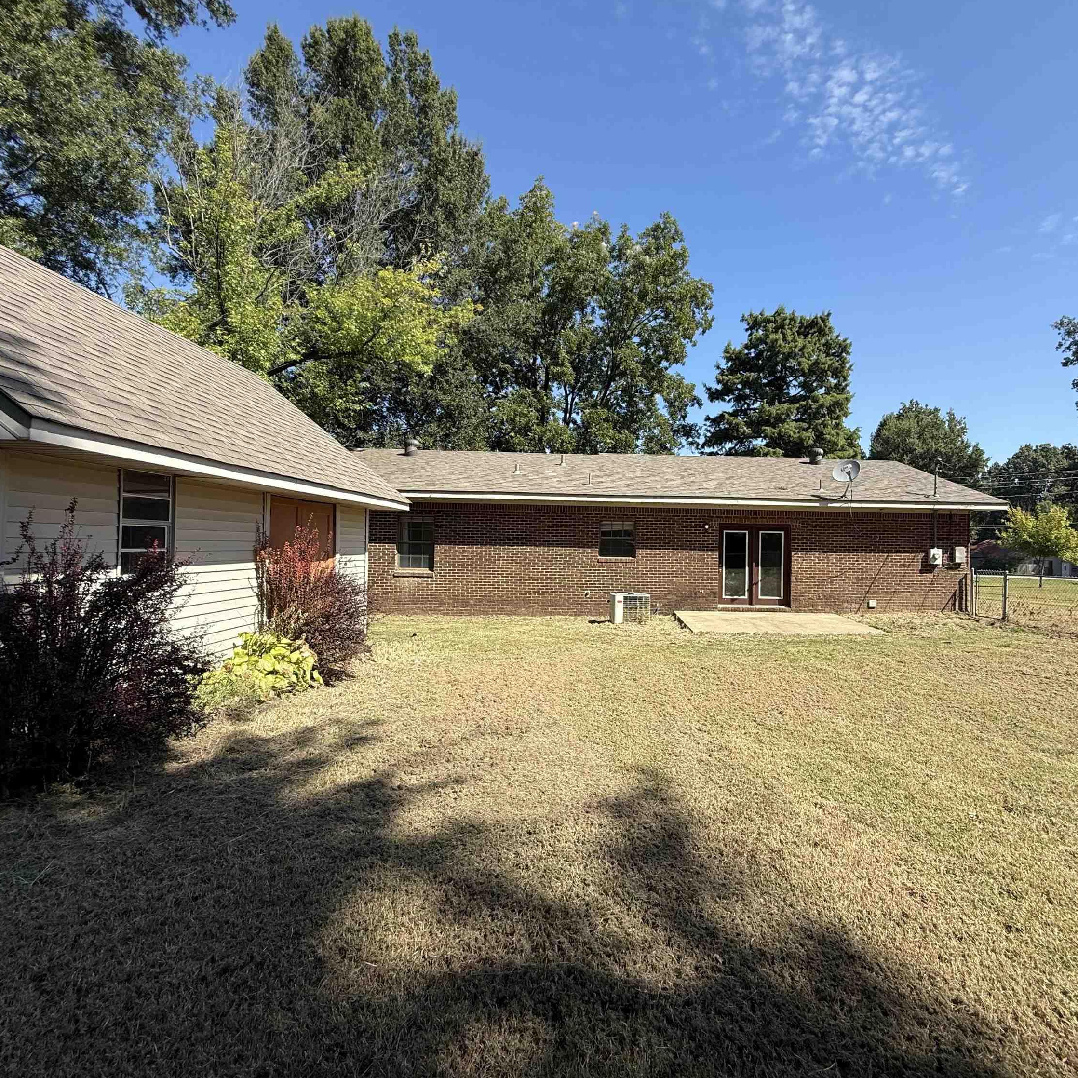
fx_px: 599
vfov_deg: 84.0
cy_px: 531
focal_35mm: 17
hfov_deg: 83.4
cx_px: 622
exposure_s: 1/1285
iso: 50
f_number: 2.2
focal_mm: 2.22
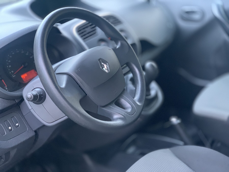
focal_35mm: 52
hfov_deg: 36.8
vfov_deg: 28.0
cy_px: 86
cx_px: 114
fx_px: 344
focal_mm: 6
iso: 640
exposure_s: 1/30
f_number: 2.4
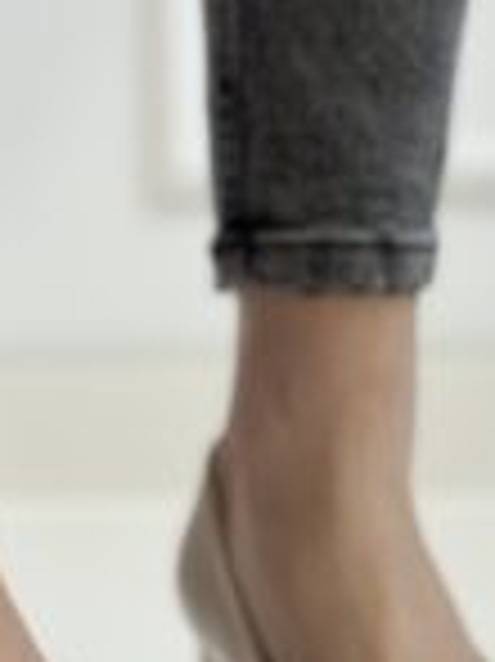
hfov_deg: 11.3
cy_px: 428
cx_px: 81
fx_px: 2501
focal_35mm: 131
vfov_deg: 15.0
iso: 125
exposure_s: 1/100
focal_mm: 6.86
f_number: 1.78
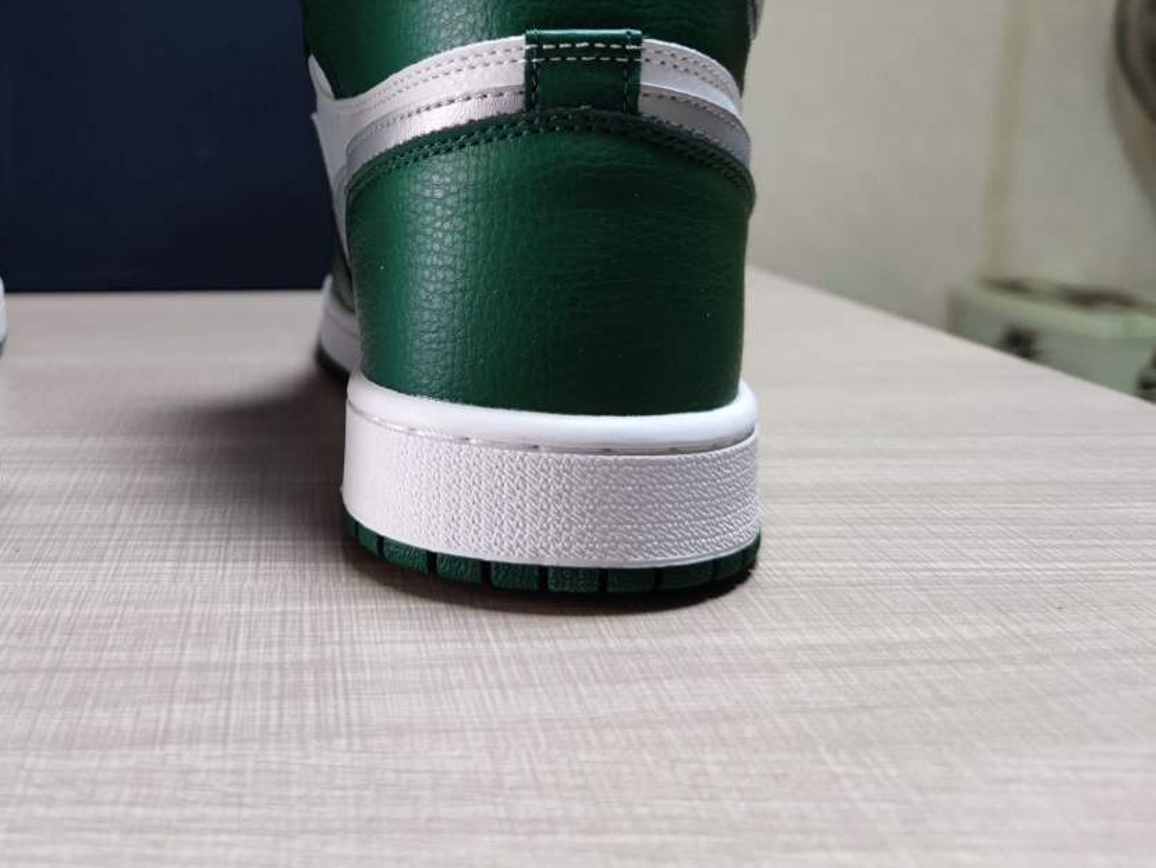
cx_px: 287
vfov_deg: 37.9
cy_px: 235
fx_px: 1236
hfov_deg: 48.2
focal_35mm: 37
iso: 361
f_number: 1.69
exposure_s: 1/77
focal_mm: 6.72
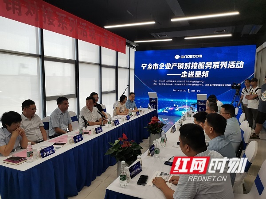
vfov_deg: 53.1
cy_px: 100
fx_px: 200
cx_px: 133
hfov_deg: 67.3
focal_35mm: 26
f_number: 2.4
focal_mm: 4.75
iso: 125
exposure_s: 1/100
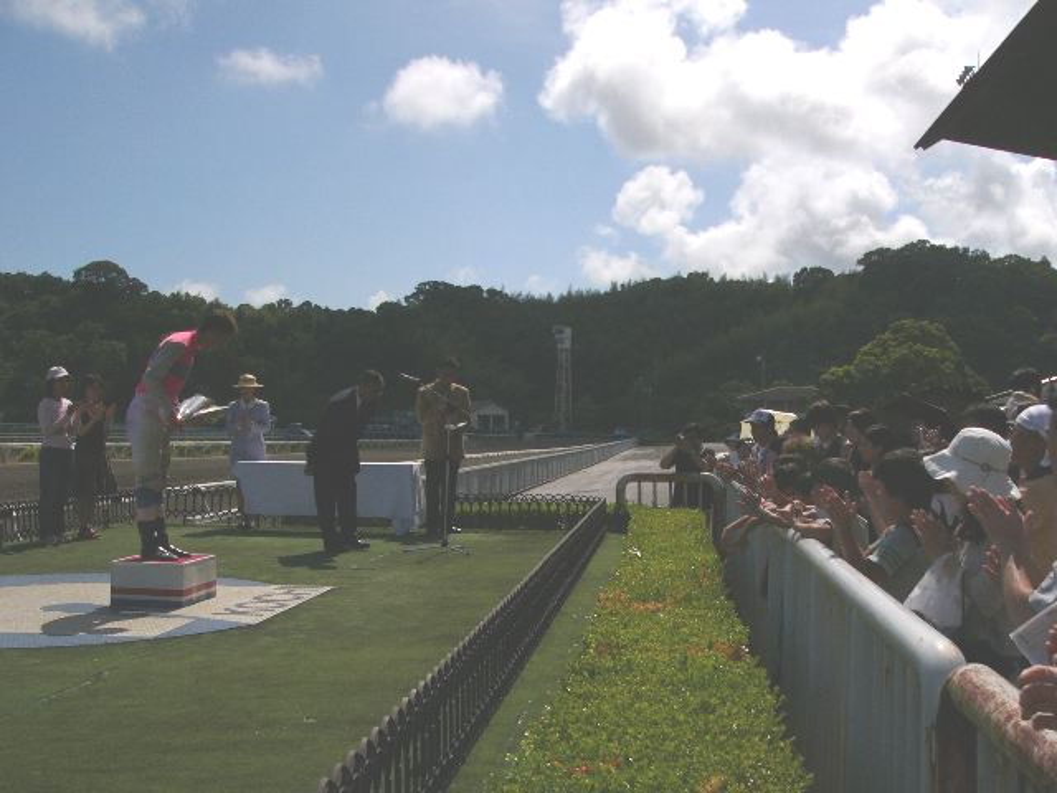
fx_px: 1221
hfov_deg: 46.8
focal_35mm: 40
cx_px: 528
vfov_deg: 36.0
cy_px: 396
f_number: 8
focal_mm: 6.6
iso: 50
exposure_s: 1/2000
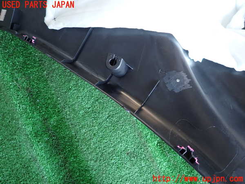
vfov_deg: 54.9
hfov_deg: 69.4
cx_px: 122
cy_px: 92
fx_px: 177
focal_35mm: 25
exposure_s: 1/60
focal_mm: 4.5
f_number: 2
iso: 125
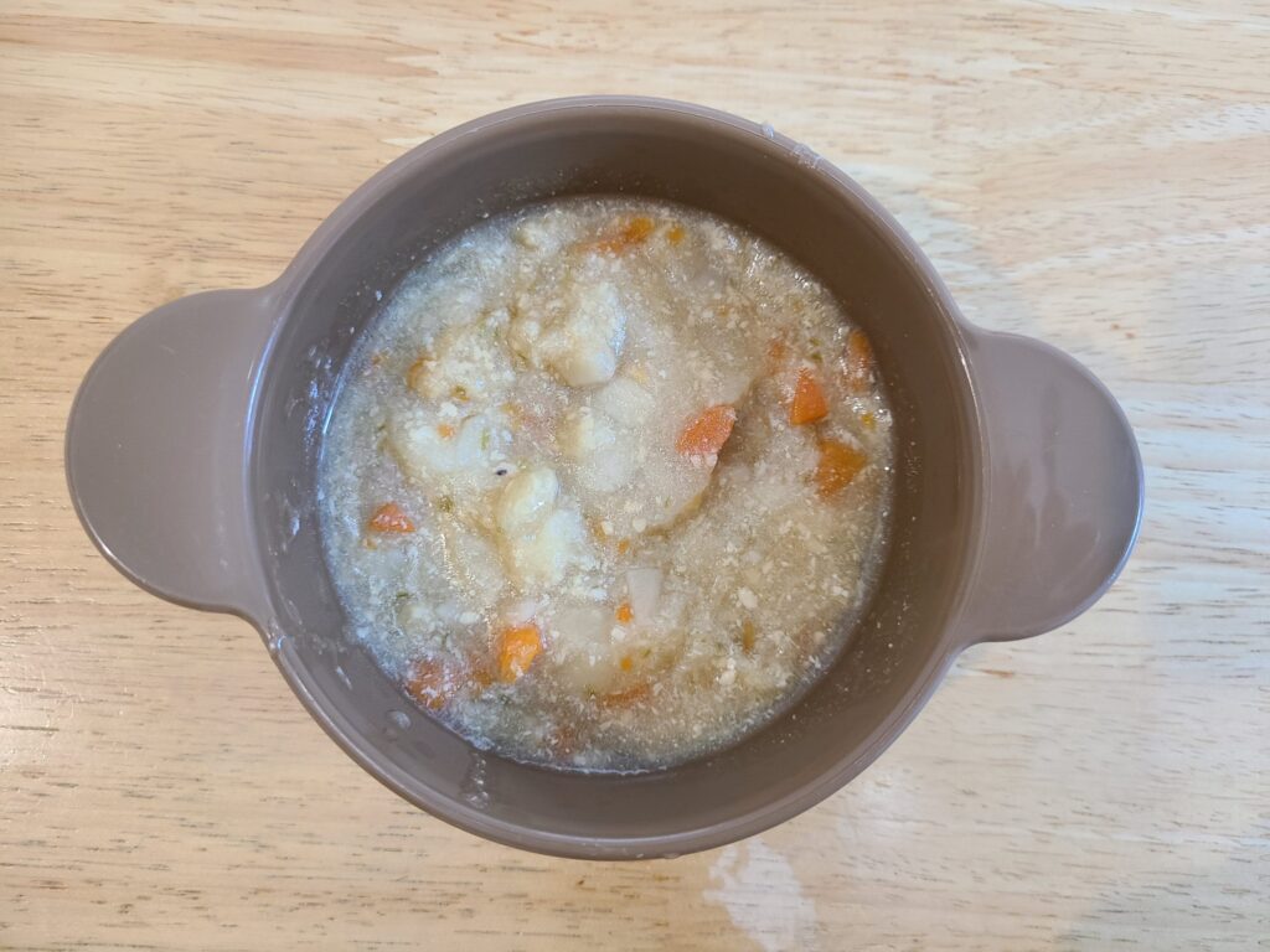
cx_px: 635
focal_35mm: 26
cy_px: 476
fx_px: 954
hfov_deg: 67.3
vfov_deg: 53.1
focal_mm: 5.4
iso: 250
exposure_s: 1/40
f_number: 1.8
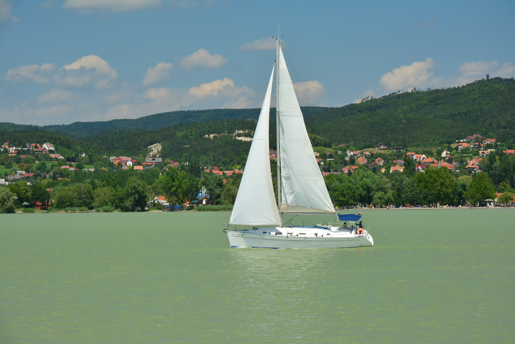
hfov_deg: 13.0
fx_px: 2253
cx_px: 258
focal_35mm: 158
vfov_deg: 8.7
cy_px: 172
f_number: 10
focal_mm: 105
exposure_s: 1/1000
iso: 1000
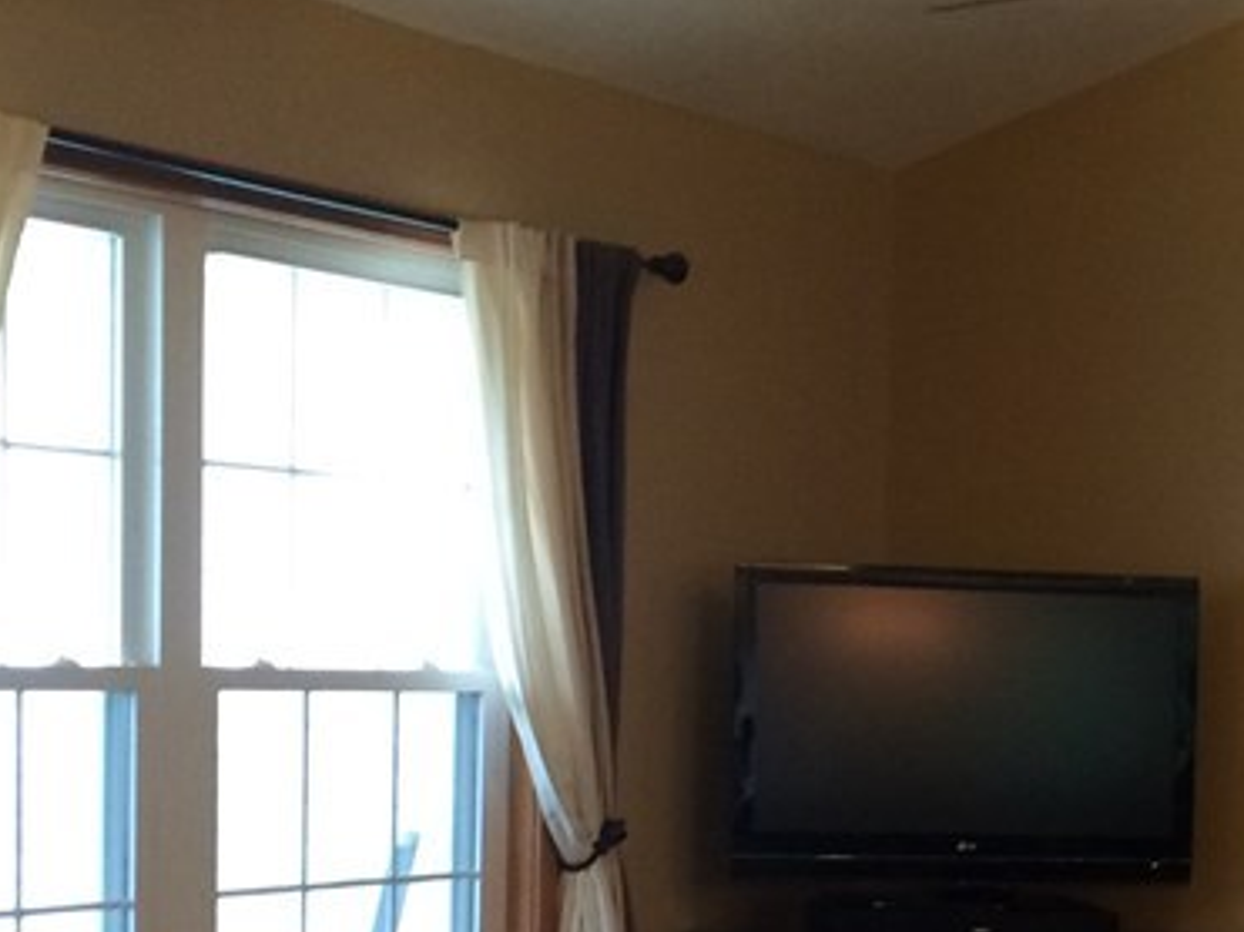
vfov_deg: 18.1
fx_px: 2874
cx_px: 1083
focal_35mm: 80
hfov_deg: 23.9
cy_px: 831
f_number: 2.2
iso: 160
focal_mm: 4.15
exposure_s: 1/30
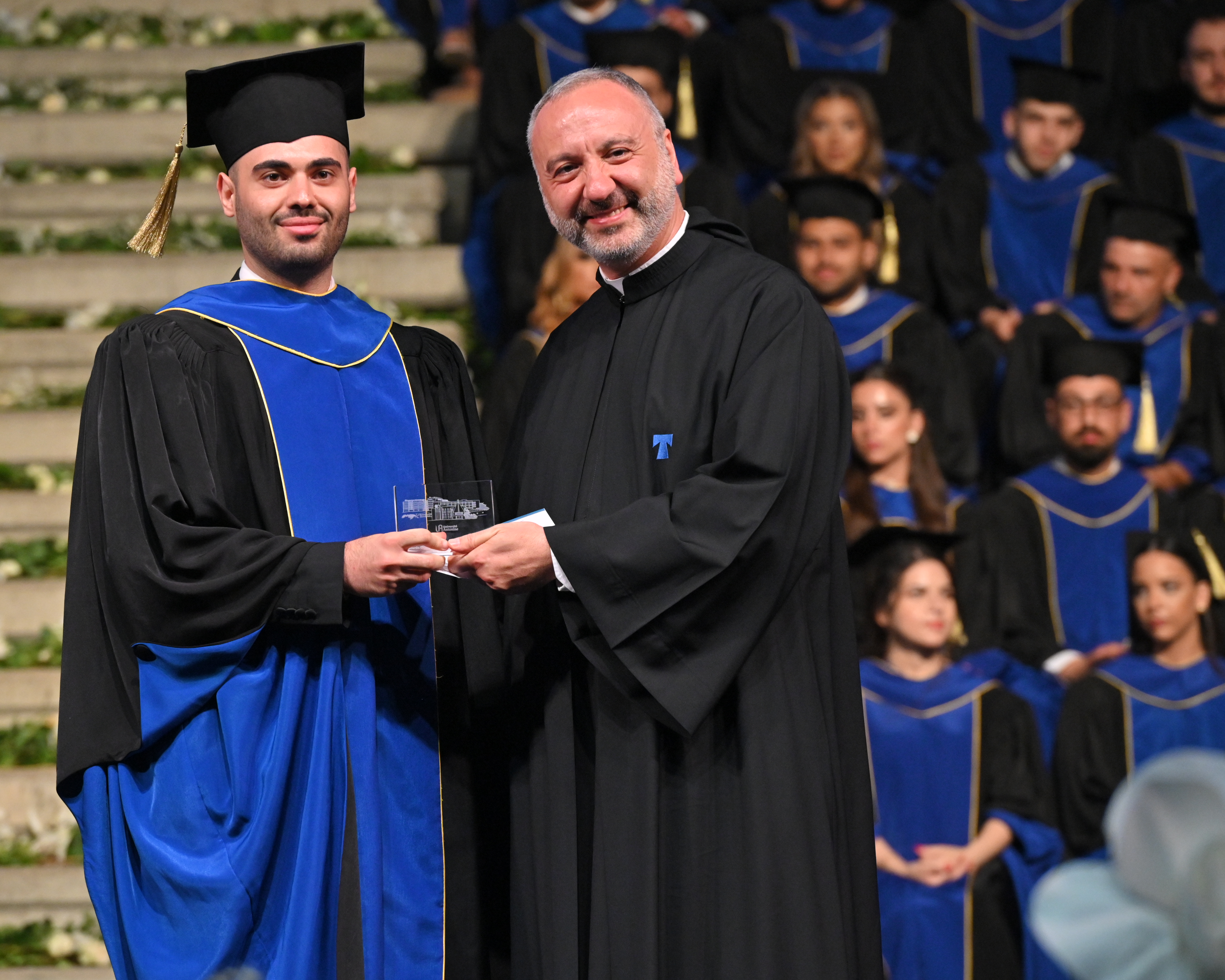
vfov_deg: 6.8
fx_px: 8194
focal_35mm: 226
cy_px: 489
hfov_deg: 8.5
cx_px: 536
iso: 4000
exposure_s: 1/250
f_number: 5.6
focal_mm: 200
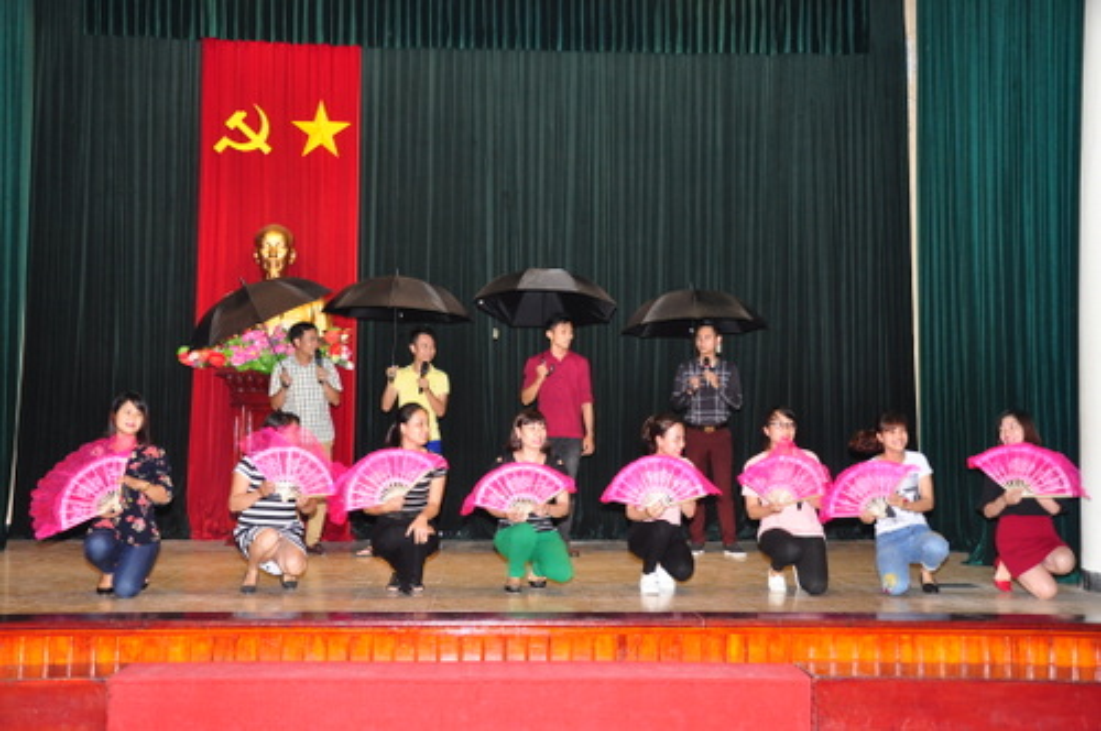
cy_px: 366
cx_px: 550
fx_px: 1191
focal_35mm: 39
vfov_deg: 34.1
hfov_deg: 49.6
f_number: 5.6
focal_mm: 26
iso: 800
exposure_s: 1/60
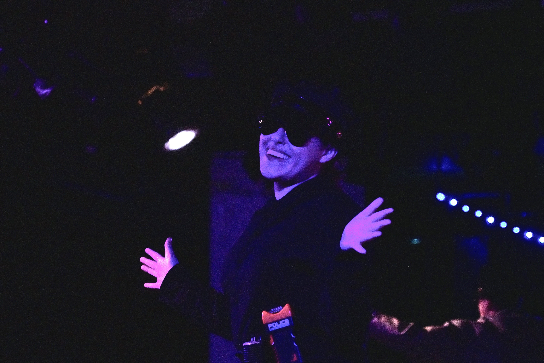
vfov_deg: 9.4
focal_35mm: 146
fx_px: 2206
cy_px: 182
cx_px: 272
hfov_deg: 14.1
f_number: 6.3
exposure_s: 1/200
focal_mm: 146
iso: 25600
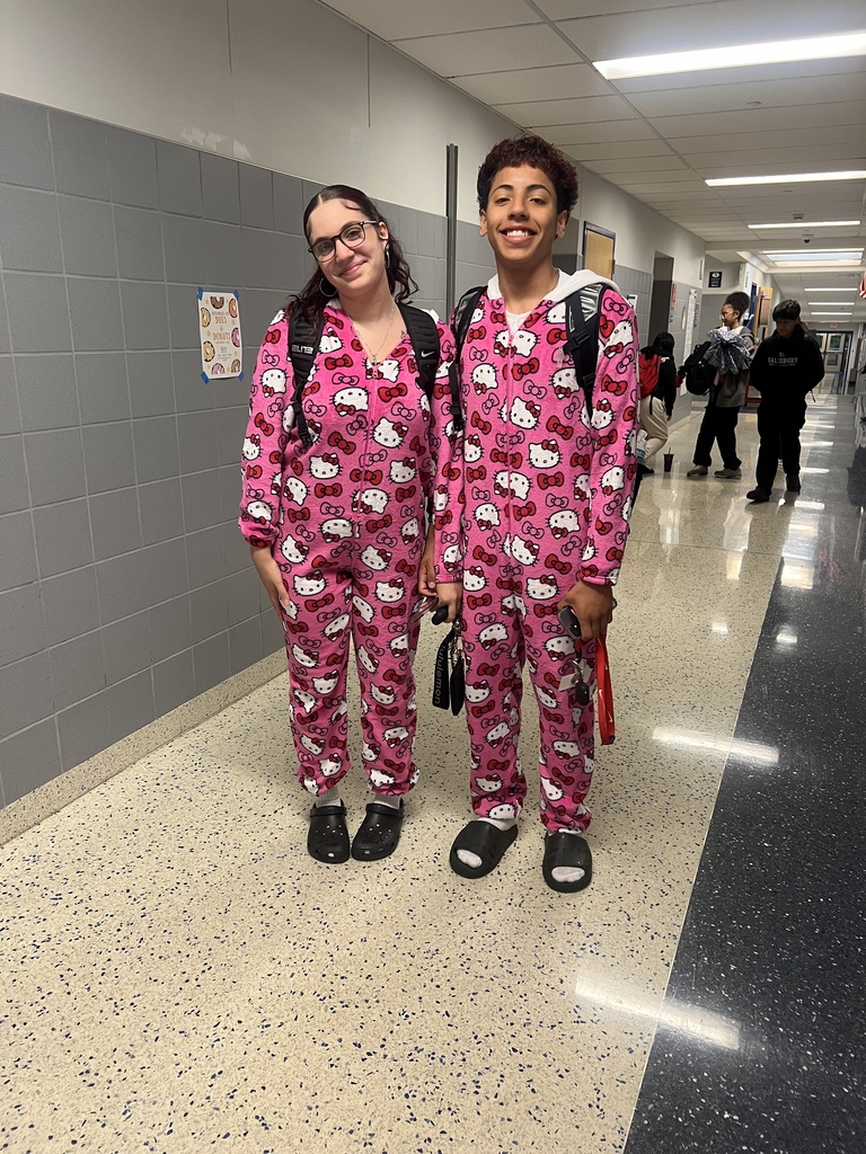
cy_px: 577
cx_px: 433
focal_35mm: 26
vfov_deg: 67.3
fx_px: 867
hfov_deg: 53.1
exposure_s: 1/74
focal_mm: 5.7
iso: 125
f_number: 1.5
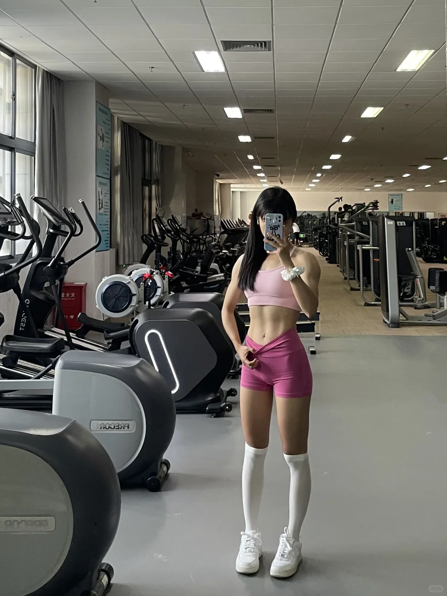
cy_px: 298
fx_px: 448
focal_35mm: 26
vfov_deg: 67.3
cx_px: 224
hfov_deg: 53.1
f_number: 1.6
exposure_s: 1/50
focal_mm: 4.2
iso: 250
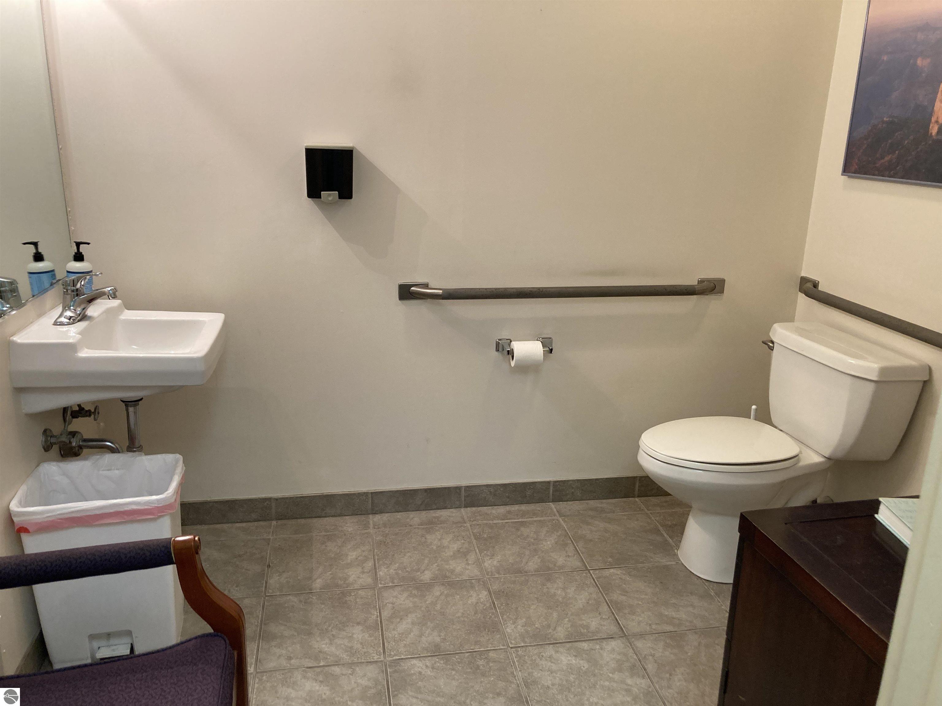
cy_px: 353
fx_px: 762
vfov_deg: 49.7
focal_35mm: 28
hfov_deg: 63.4
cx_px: 471
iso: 100
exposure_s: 1/60
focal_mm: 3.99
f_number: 1.8
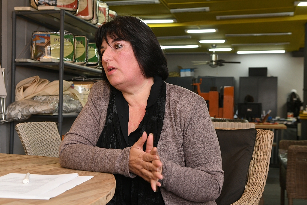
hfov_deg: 41.1
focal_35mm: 48
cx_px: 154
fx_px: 409
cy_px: 102
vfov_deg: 28.1
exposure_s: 1/40
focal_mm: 32
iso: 1000
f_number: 5
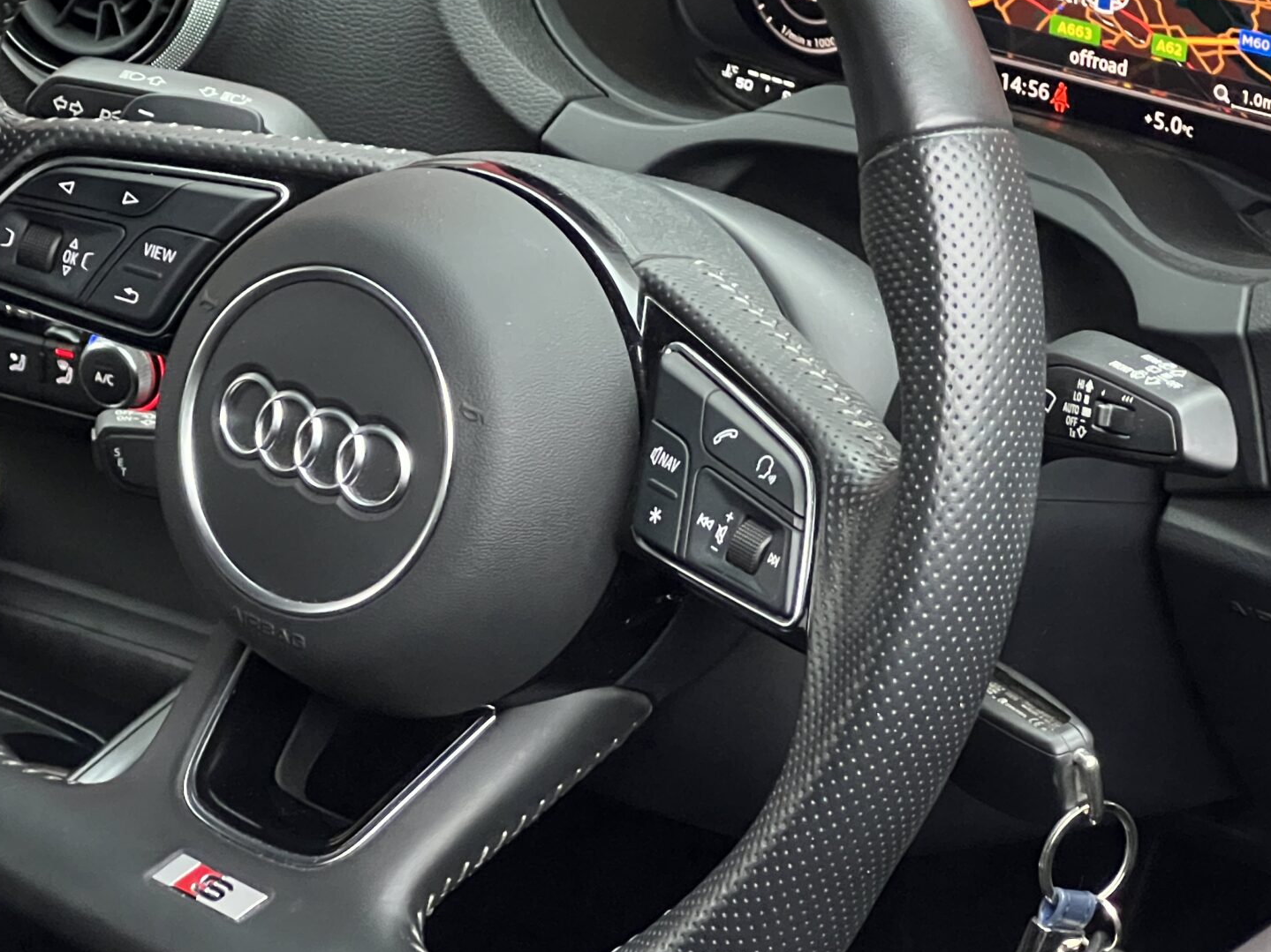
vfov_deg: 10.8
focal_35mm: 137
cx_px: 643
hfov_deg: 14.4
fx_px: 5030
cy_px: 242
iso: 1000
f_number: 2.8
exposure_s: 1/37
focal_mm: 9
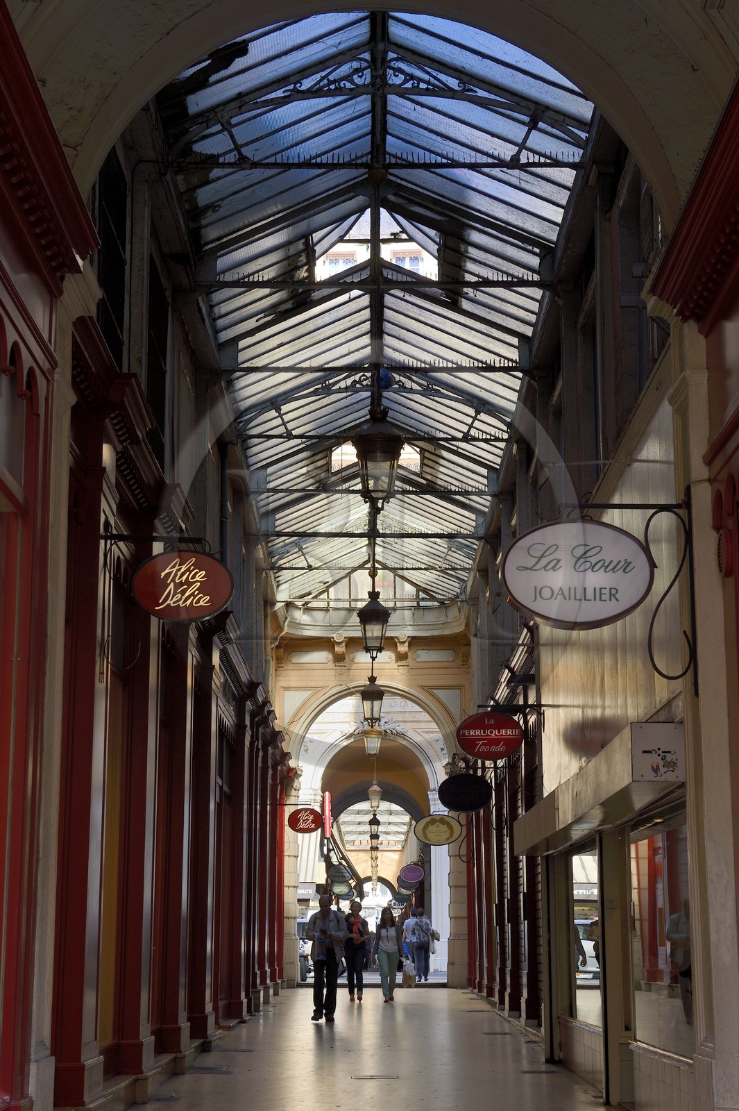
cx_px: 370
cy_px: 556
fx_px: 1911
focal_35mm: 62
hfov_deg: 21.9
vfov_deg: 32.4
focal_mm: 62
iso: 320
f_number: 9
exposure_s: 1/160
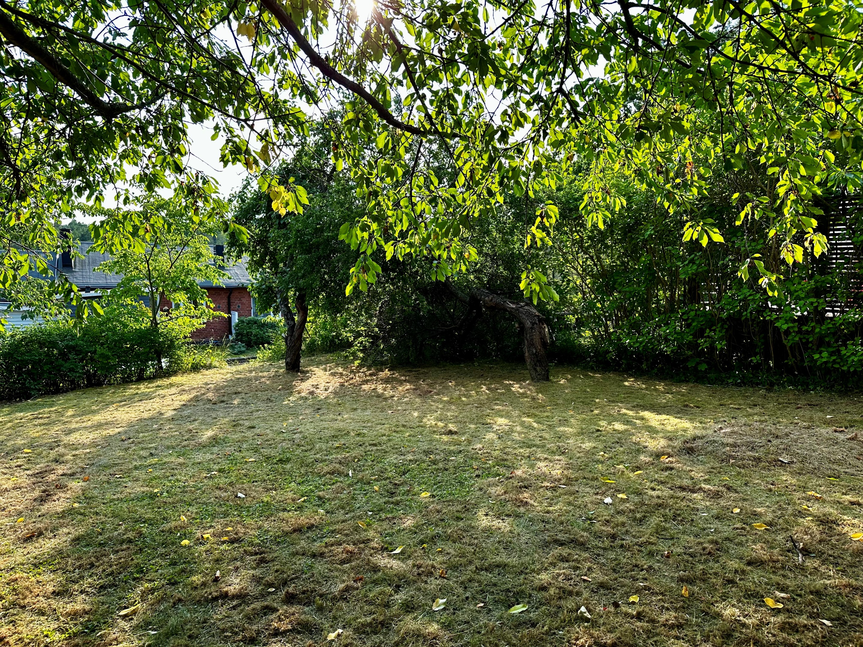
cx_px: 432
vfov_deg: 56.8
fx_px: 598
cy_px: 324
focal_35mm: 24
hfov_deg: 71.6
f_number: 1.78
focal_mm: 6.86
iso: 80
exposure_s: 1/879
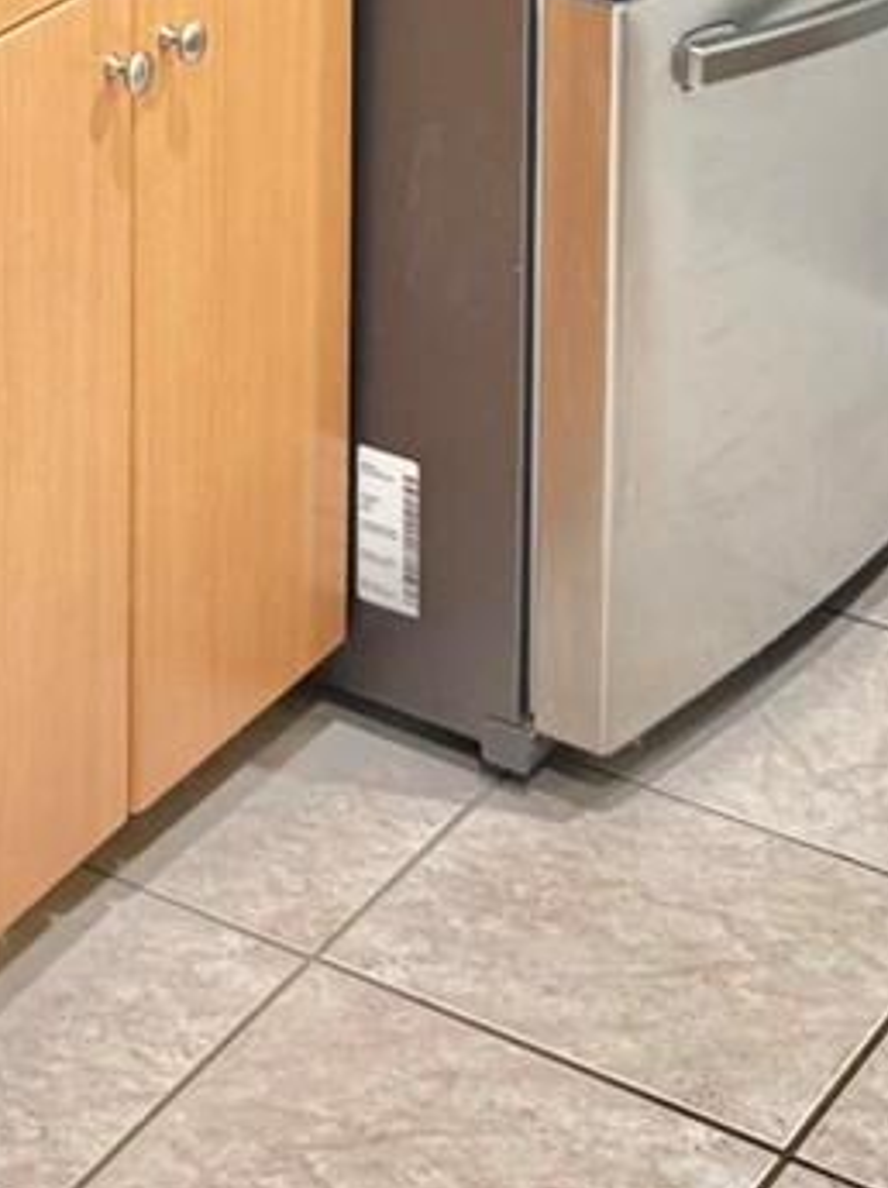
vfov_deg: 16.4
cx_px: -296
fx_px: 3667
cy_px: -720
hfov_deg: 13.3
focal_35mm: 107
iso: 250
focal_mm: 6.76
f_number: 1.78
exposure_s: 1/60
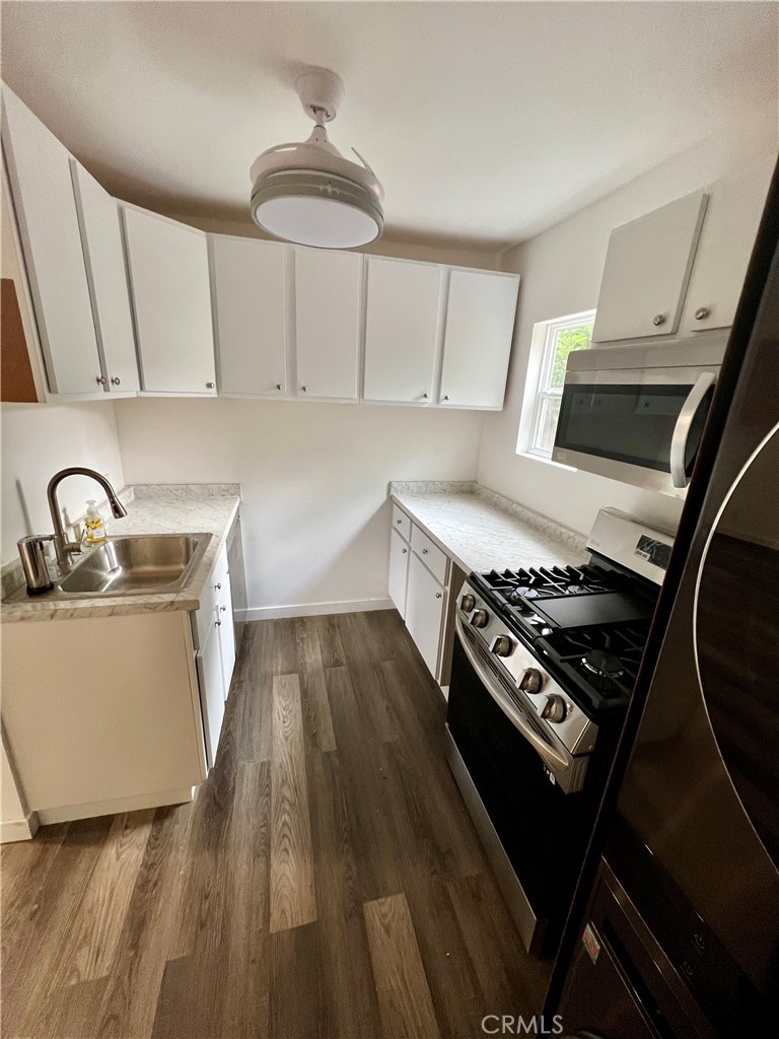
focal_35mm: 13
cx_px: 390
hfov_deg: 89.9
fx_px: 390
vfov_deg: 106.2
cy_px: 520
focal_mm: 1.57
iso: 250
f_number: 1.8
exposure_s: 1/59
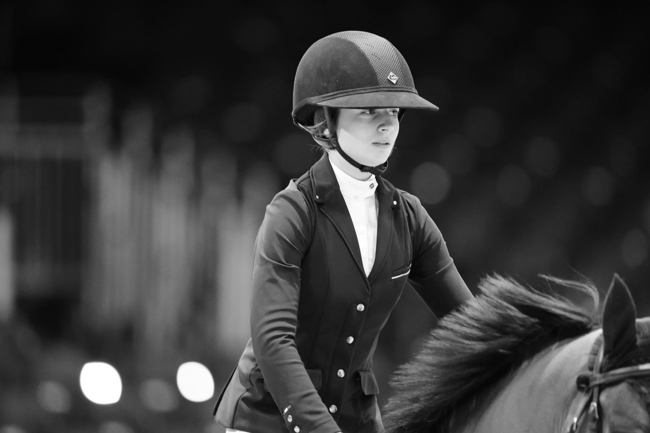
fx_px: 7221
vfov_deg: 3.4
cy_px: 216
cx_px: 325
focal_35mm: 400
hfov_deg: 5.2
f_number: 2.8
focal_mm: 400
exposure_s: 1/500
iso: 10000
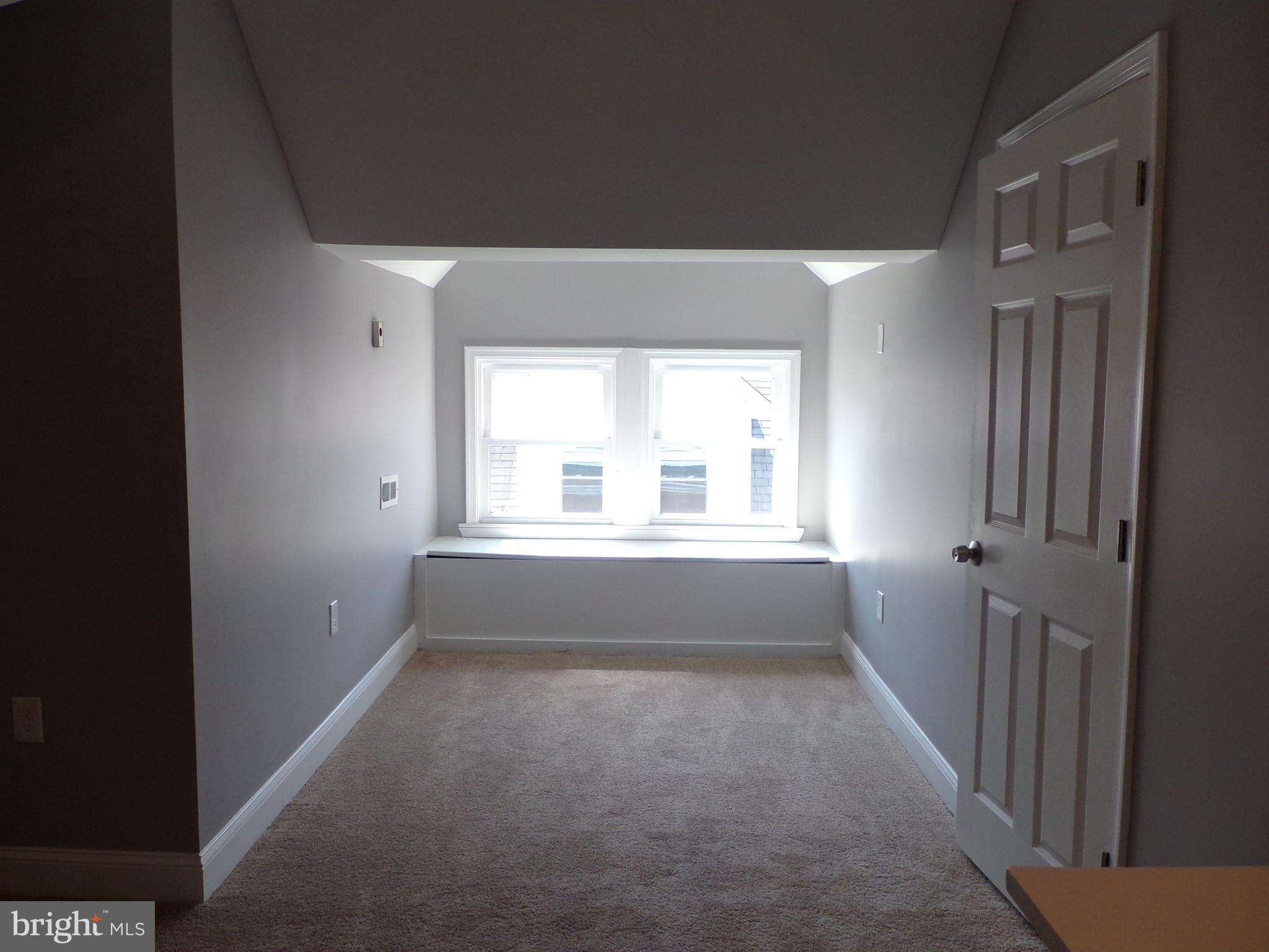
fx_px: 953
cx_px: 634
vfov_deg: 53.1
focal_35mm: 26
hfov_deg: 67.3
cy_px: 476
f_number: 3.2
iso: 127
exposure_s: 1/100
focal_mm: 4.7
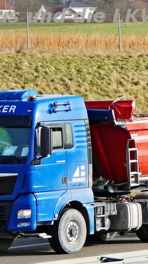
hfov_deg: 4.8
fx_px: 1779
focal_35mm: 255
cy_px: 129
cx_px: 128
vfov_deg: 8.5
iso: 1250
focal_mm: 104.4
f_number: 6.3
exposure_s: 1/3200
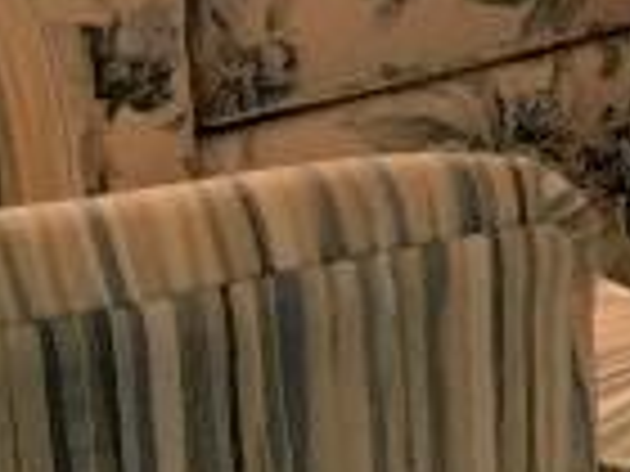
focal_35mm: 199
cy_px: -81
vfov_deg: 7.4
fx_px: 3622
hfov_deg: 8.7
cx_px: 1688
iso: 80
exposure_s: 1/15
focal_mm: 4.15
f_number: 2.2
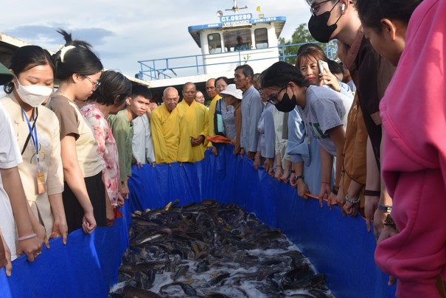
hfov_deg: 47.4
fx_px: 508
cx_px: 224
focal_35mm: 41
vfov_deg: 32.7
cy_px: 148
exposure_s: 1/200
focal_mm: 40
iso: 400
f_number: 7.1
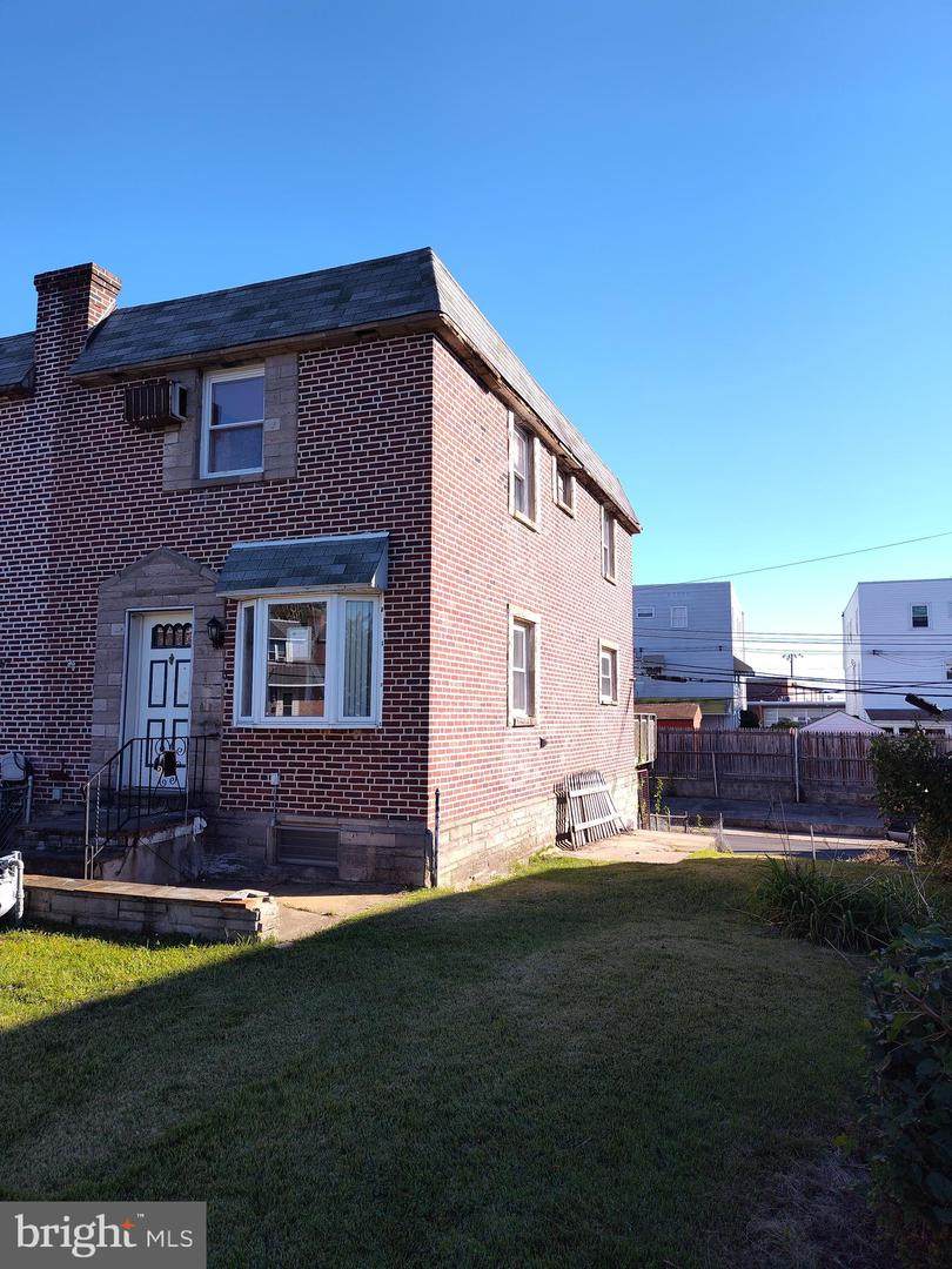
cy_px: 634
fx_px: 843
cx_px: 476
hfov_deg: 58.9
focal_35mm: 23
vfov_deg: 73.9
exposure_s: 1/647
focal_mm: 5.56
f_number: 1.8
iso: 100
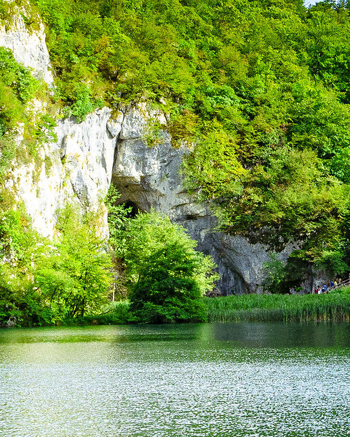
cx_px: 325
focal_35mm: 125
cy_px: 217
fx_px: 1618
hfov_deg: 12.2
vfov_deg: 15.4
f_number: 11
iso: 400
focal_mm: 24
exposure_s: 1/250
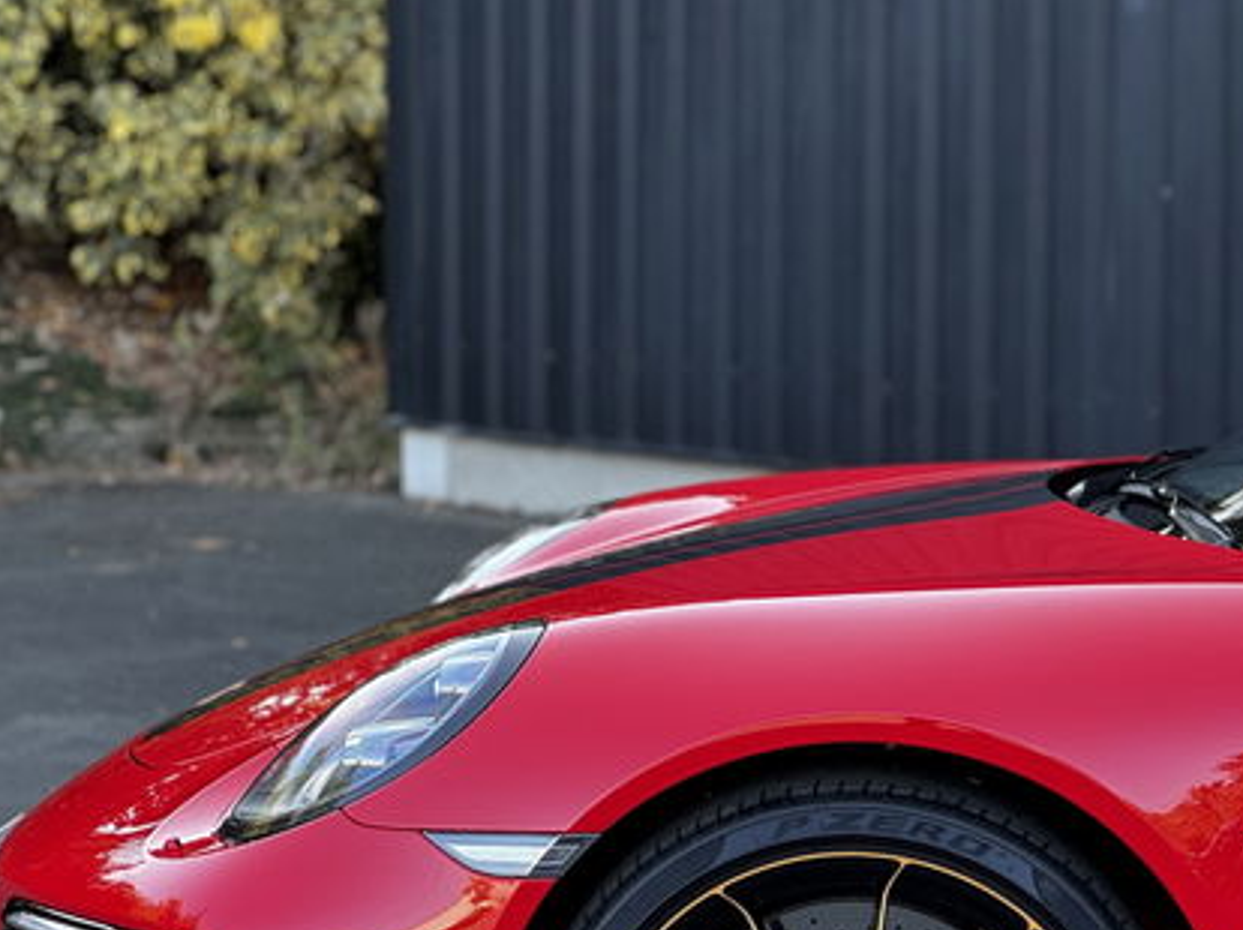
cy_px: 684
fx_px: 5132
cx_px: 1000
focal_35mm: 143
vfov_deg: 10.3
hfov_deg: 13.7
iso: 100
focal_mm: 9
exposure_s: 1/99
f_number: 2.8
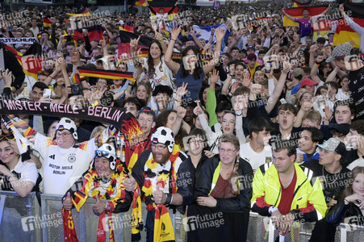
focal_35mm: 48
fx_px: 485
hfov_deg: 41.1
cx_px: 182
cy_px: 121
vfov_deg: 28.0
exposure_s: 1/250
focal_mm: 48
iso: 5000
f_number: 9
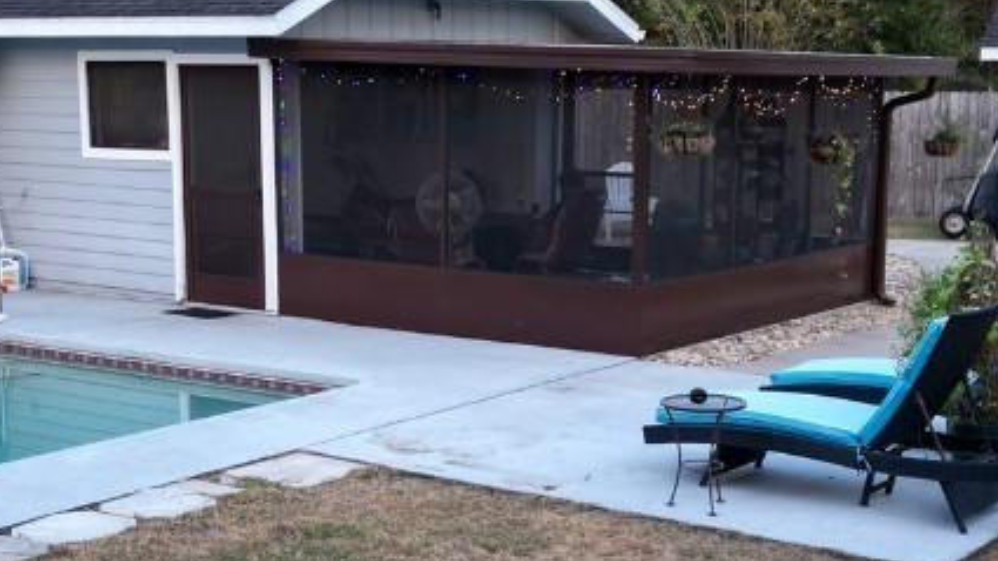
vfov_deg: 19.0
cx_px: 472
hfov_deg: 33.3
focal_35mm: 63
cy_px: 387
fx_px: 1667
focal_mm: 6.72
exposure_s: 1/15
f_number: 1.7
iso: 110
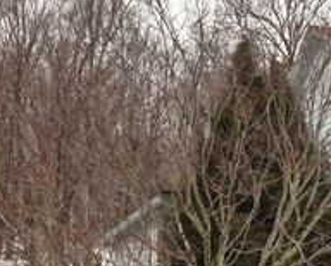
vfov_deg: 17.4
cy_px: 205
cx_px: 407
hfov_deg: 20.2
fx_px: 863
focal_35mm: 88
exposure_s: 1/250
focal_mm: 24
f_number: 8
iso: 200
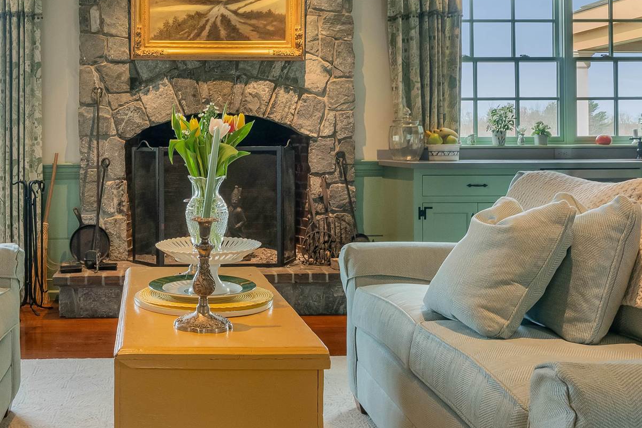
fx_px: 731
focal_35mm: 41
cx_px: 171
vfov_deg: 32.2
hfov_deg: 46.0
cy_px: 130
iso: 800
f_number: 8
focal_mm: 16
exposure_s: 1/125
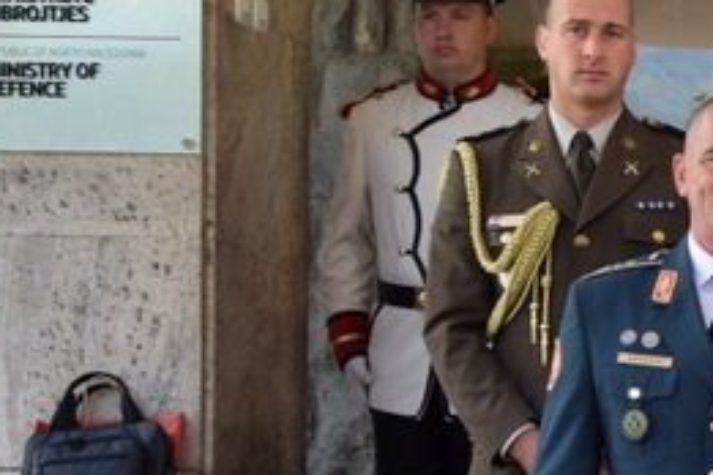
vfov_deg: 9.6
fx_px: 2792
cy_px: 539
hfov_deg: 13.4
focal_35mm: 141
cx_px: 1186
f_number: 6.3
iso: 400
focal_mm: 24
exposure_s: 1/160
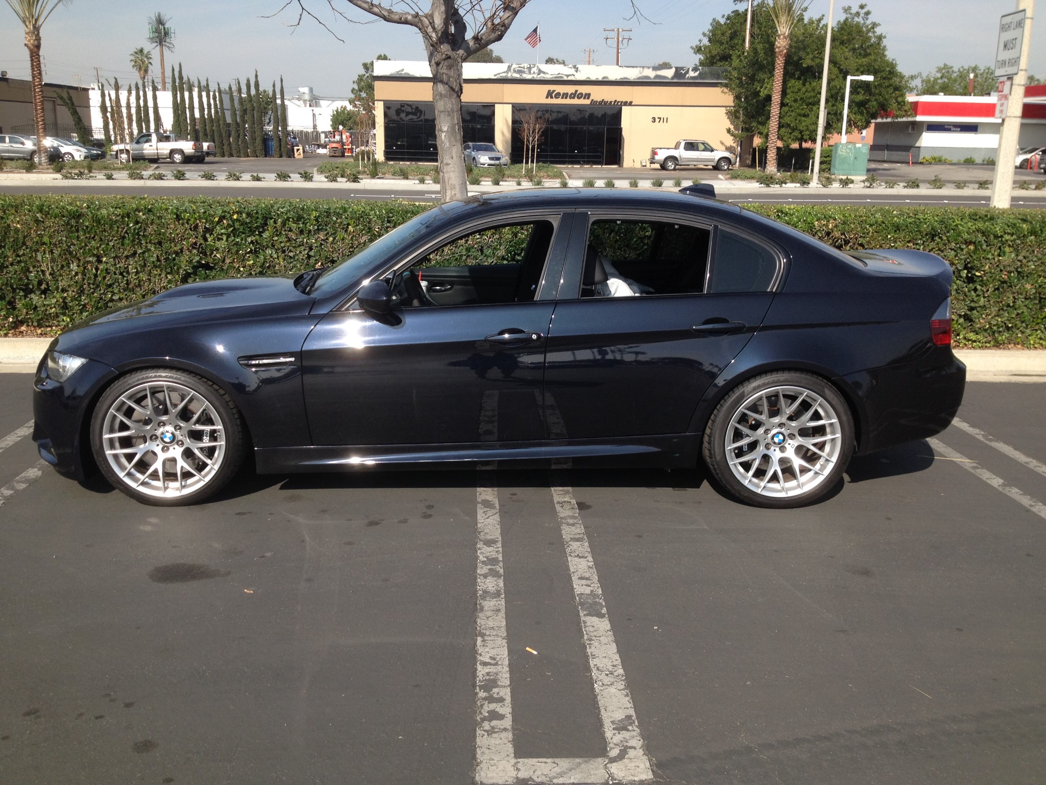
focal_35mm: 35
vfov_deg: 40.7
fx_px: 1058
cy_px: 392
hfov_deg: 52.6
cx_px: 523
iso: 50
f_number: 2.4
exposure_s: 1/1227
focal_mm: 4.28
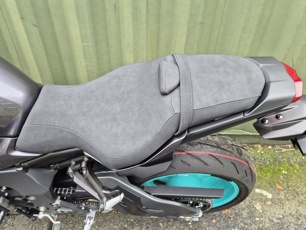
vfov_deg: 58.9
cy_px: 115
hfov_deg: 73.9
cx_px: 153
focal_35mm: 23
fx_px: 203
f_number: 1.8
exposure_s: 1/180
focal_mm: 5.4
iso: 160
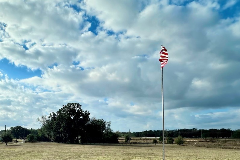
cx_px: 63
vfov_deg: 42.3
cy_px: 135
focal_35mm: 29
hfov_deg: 60.5
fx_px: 193
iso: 50
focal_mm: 2.22
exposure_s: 1/4292
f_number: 2.2
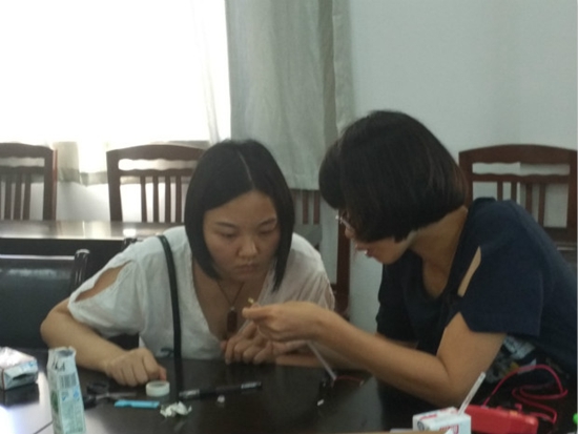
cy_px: 217
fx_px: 501
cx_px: 289
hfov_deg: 59.9
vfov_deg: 46.8
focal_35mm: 30
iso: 276
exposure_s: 1/33
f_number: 2
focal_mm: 4.12
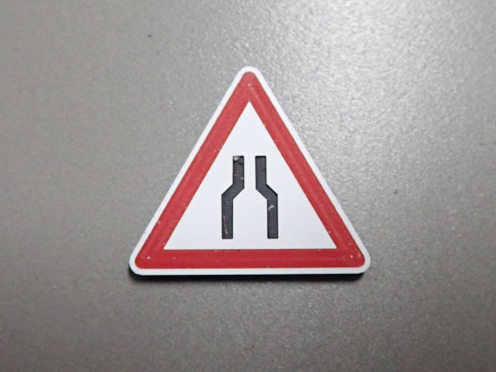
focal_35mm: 30
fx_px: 430
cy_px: 186
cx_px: 248
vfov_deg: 46.8
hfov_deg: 60.0
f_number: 2.3
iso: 640
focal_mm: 5.5
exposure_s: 1/160
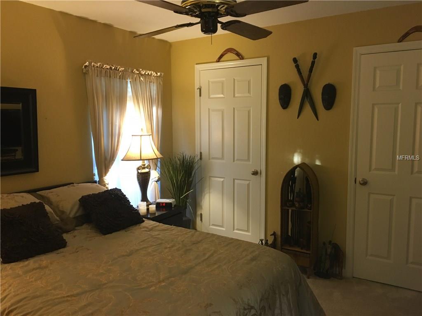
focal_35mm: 29
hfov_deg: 61.7
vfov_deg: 48.2
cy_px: 158
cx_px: 211
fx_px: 354
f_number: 2.2
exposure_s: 1/24
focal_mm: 4.15
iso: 200
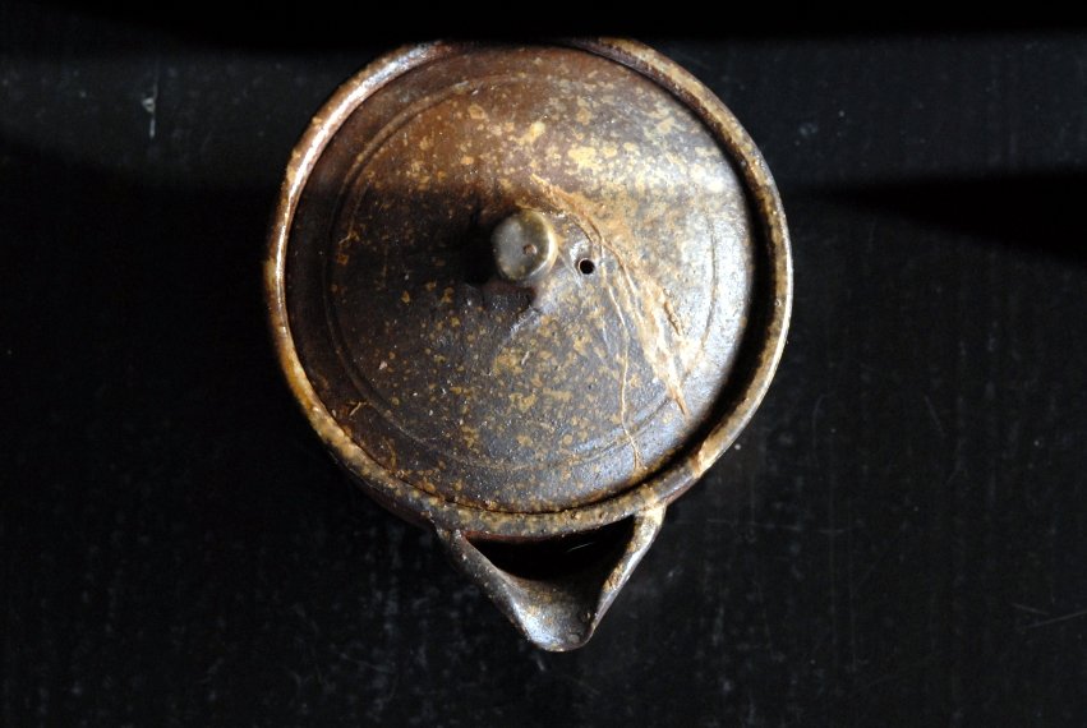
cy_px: 364
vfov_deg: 8.7
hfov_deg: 13.0
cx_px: 544
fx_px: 4762
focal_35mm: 158
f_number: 13
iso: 500
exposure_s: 1/60
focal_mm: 105
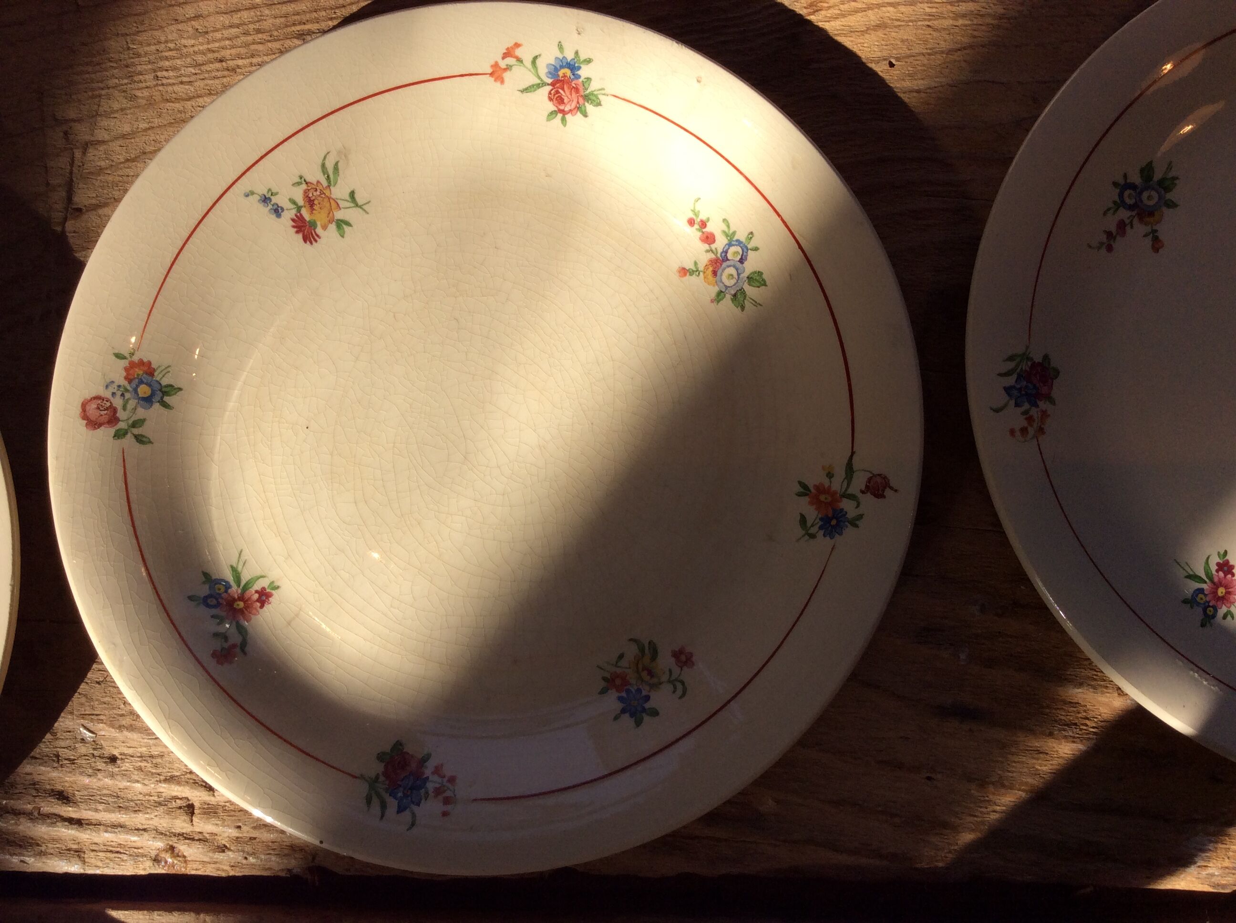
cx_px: 618
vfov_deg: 44.1
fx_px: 1141
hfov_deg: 56.9
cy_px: 462
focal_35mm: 32
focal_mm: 3.3
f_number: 2.4
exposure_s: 1/773
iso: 32
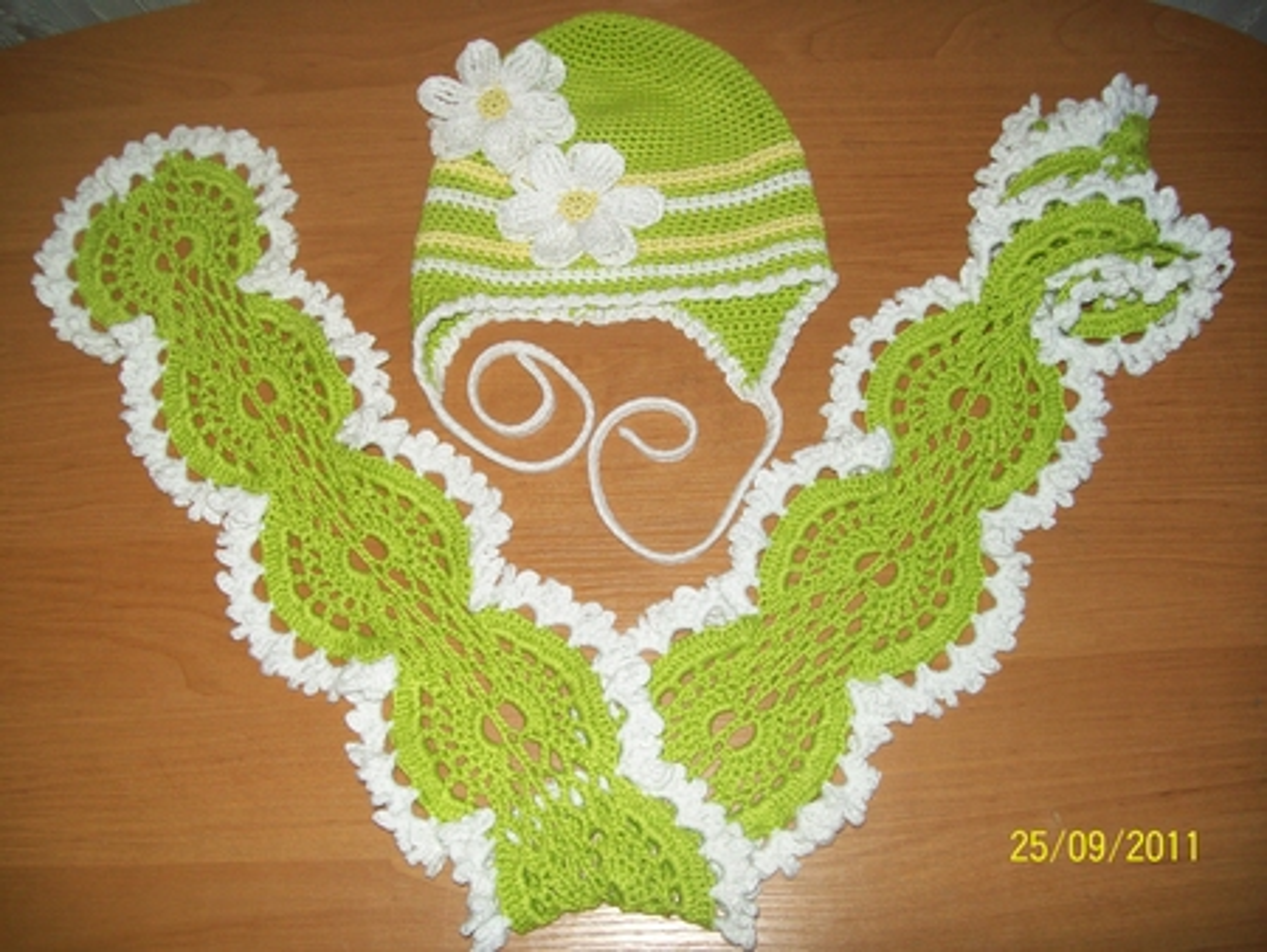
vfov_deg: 41.8
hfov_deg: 53.9
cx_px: 634
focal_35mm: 34
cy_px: 476
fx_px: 1245
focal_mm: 6.1
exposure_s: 1/60
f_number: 2.7
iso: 64
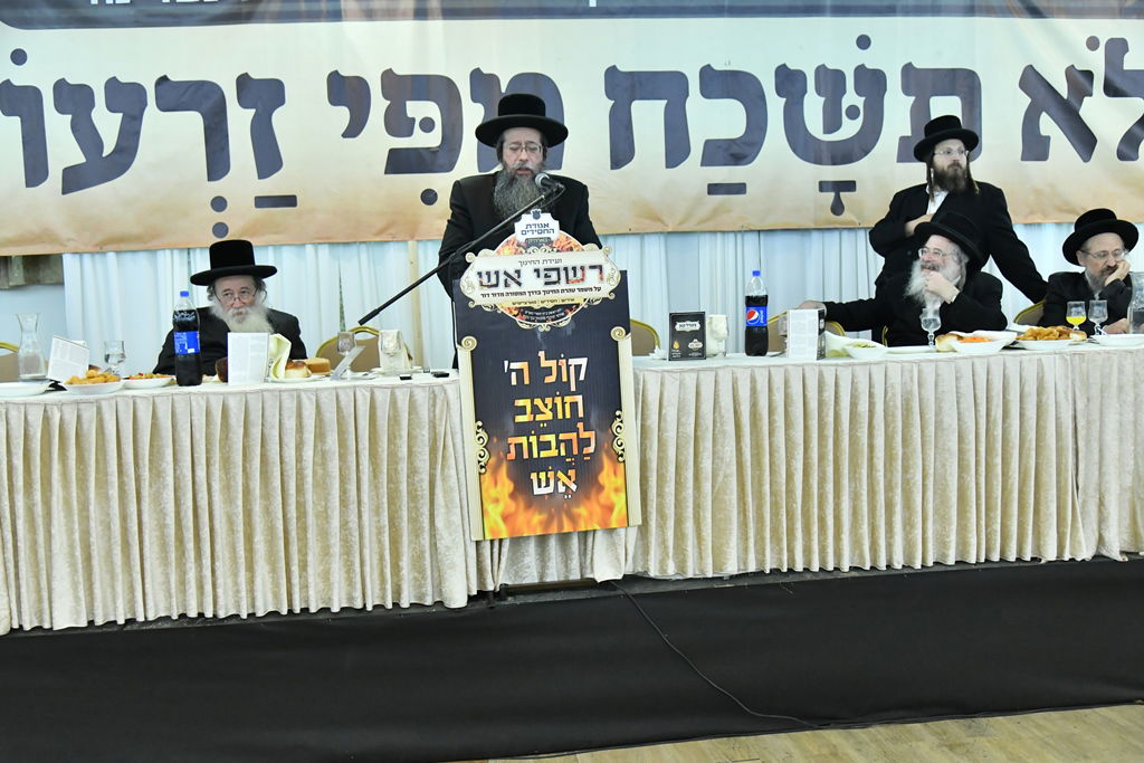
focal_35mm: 38
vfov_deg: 35.1
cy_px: 382
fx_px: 1208
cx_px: 572
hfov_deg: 50.7
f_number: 5
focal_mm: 38
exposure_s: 1/250
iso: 4000
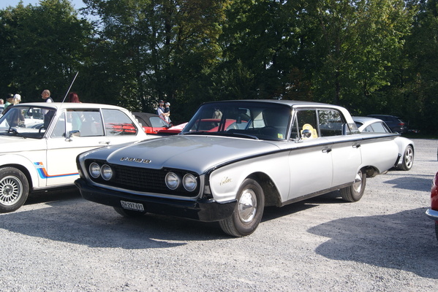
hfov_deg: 46.4
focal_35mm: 42
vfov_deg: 31.9
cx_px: 219
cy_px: 146
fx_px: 511
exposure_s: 1/80
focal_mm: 28
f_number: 11
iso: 100
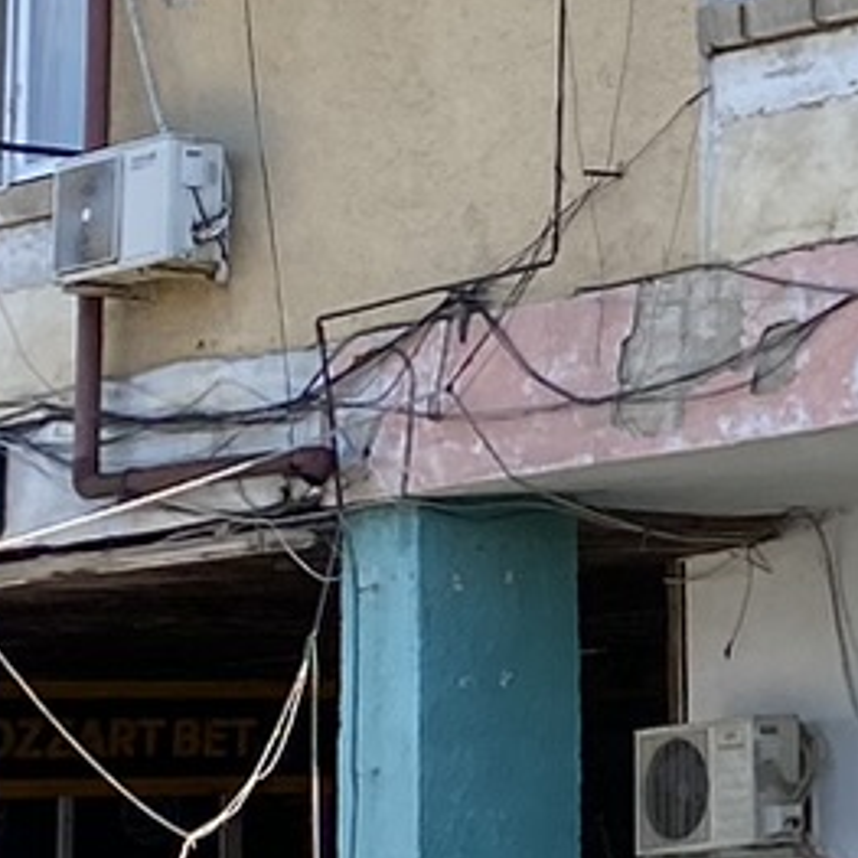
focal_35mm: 179
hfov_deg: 8.6
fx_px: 5020
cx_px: 2300
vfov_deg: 9.6
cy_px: -199
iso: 32
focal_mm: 4.25
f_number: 1.8
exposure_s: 1/2066
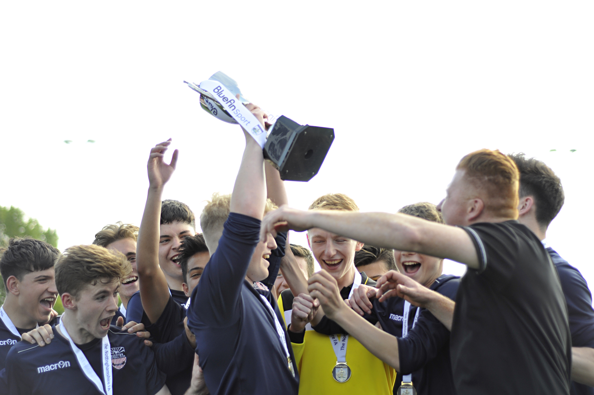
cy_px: 198
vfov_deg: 18.1
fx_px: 1236
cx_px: 297
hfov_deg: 27.0
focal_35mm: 75
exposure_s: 1/1250
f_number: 2.2
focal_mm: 50
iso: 200
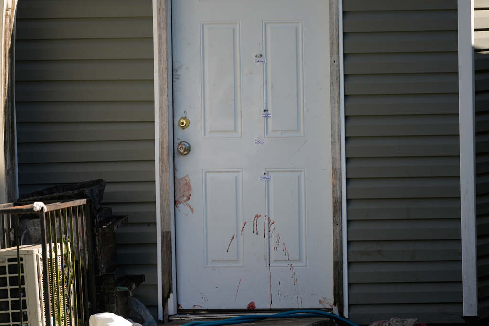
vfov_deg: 3.4
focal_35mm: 400
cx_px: 244
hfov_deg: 5.2
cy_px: 163
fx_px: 5431
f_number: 2.8
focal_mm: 400
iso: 250
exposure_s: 1/2500
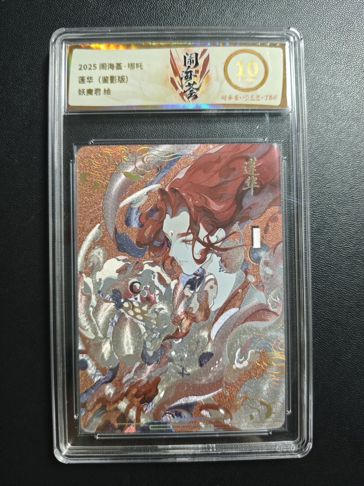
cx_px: 182
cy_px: 243
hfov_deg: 53.1
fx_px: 365
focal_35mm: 26
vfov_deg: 67.3
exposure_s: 1/50
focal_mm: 4.94
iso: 200
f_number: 1.5
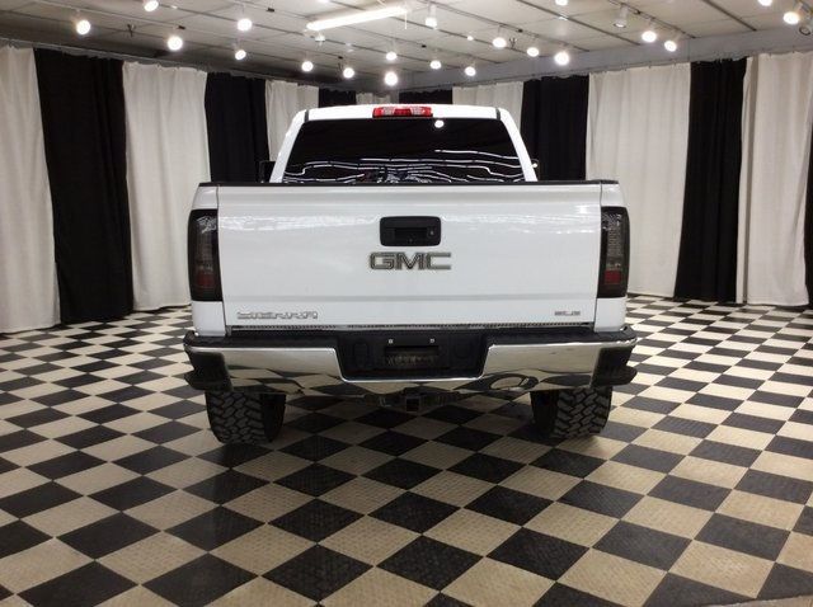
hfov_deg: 56.9
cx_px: 406
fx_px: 750
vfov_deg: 44.1
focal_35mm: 32
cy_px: 304
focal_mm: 3.3
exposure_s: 1/24
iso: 50
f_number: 2.4
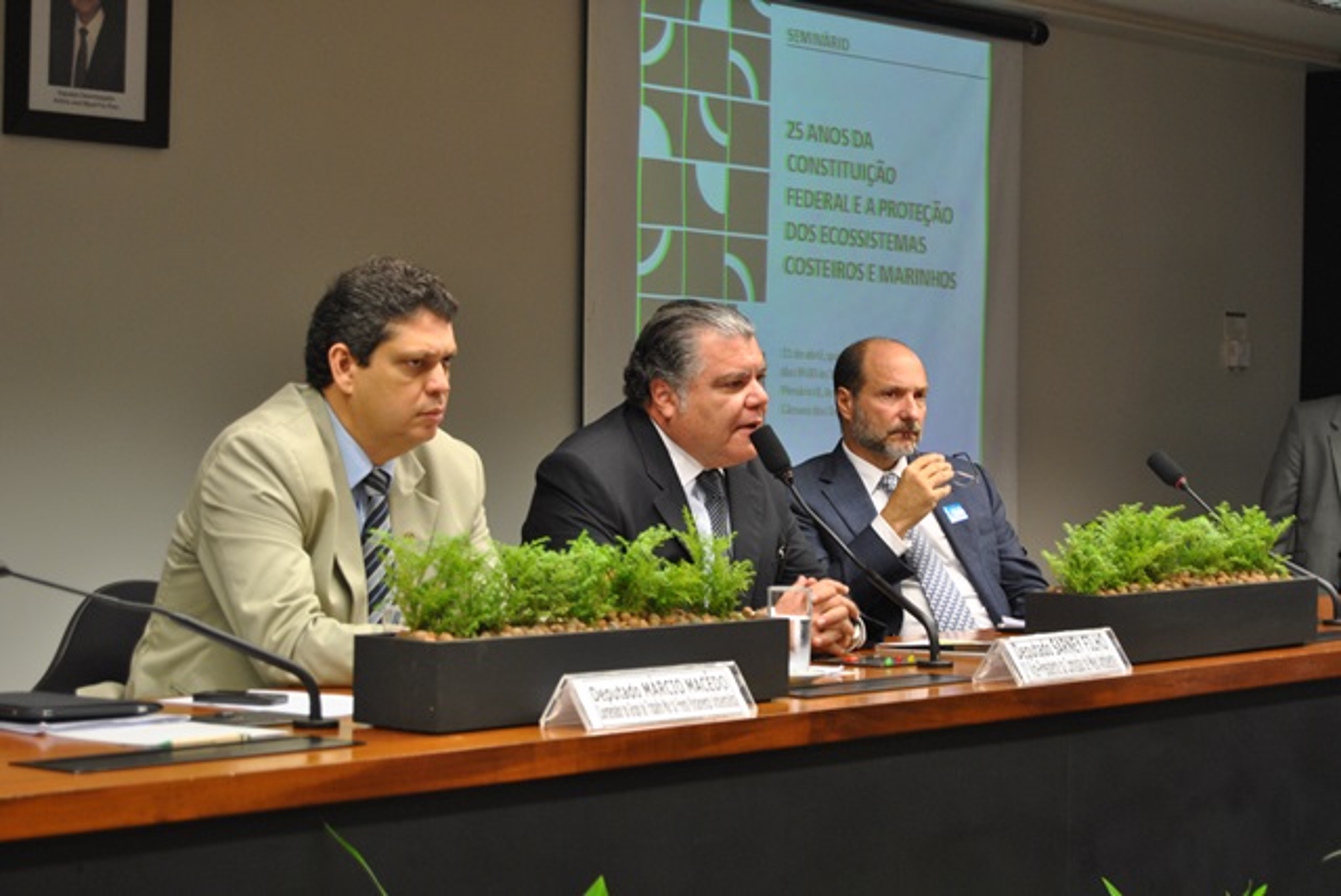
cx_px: 670
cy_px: 448
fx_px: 3076
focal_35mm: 82
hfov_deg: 24.6
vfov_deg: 16.6
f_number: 5.6
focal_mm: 55
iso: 400
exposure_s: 1/25
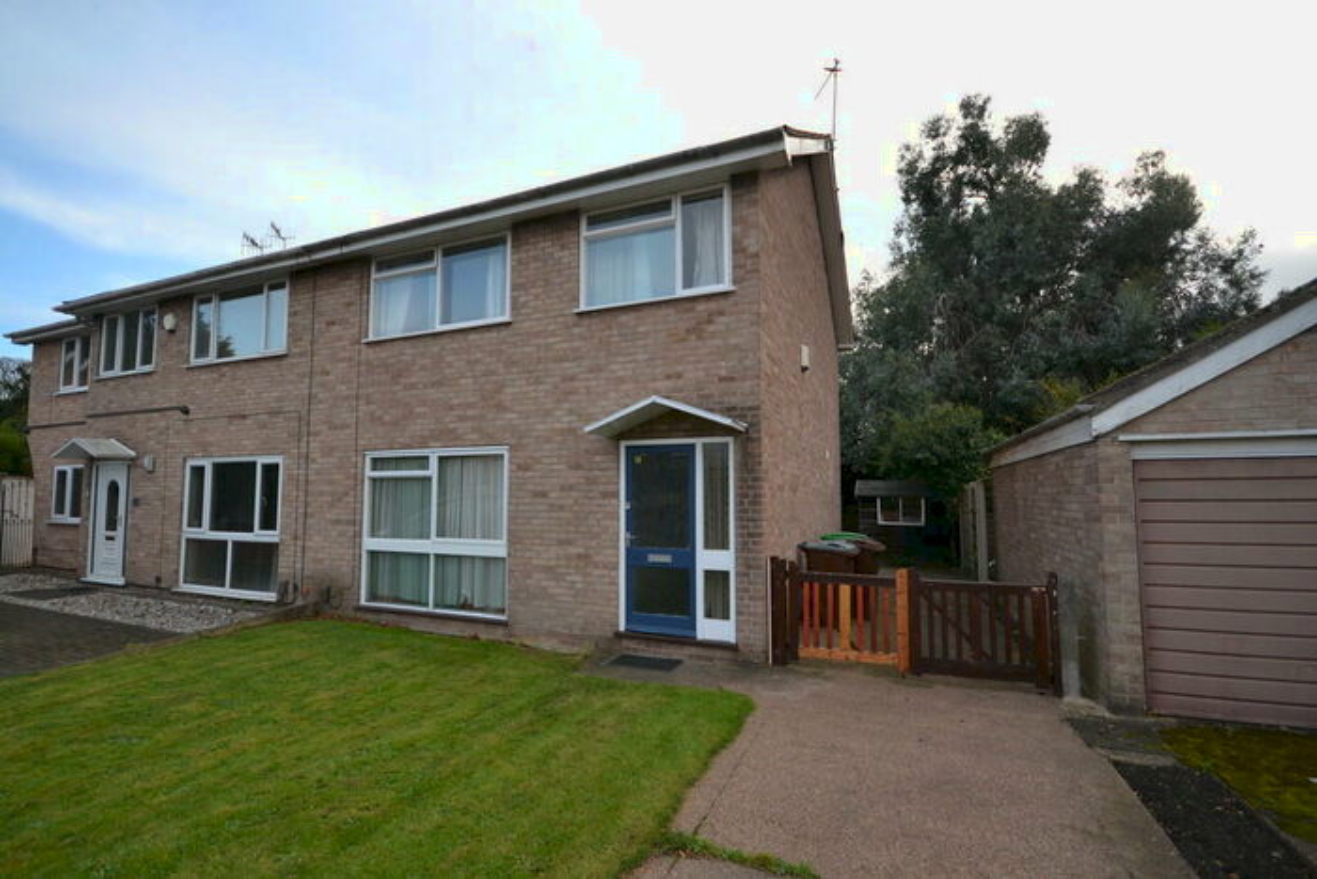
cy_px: 440
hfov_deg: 100.4
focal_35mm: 15
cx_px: 658
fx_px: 549
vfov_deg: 77.4
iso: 100
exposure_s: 1/125
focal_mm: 10
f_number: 5.6
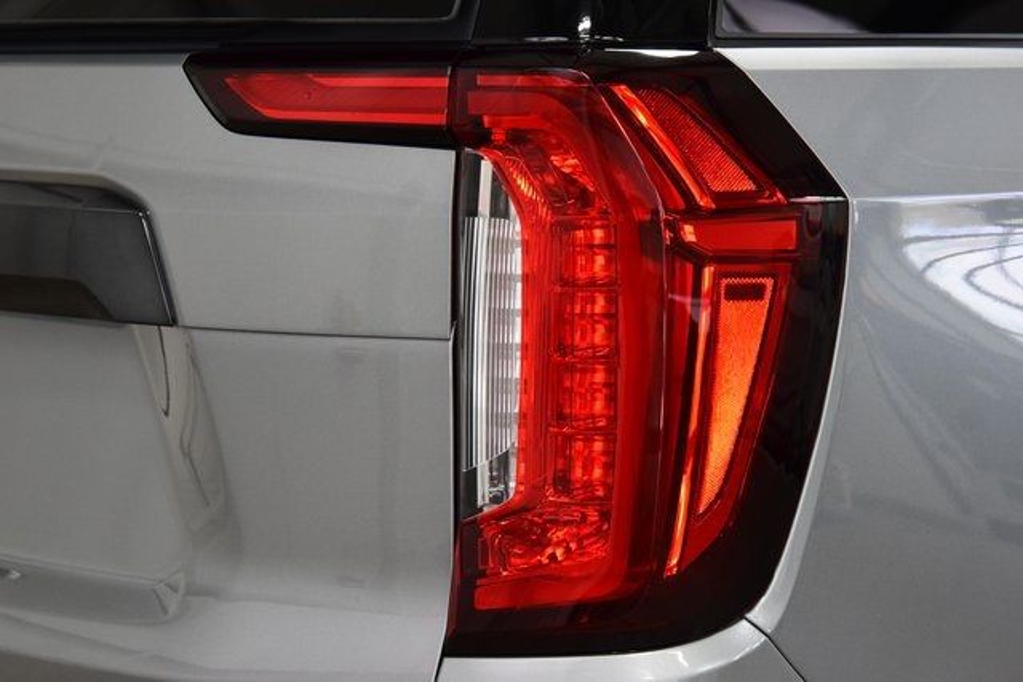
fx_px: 2345
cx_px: 512
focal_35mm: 82
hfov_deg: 24.6
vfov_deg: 16.6
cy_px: 341
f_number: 6.3
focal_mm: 55
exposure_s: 1/60
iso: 1600
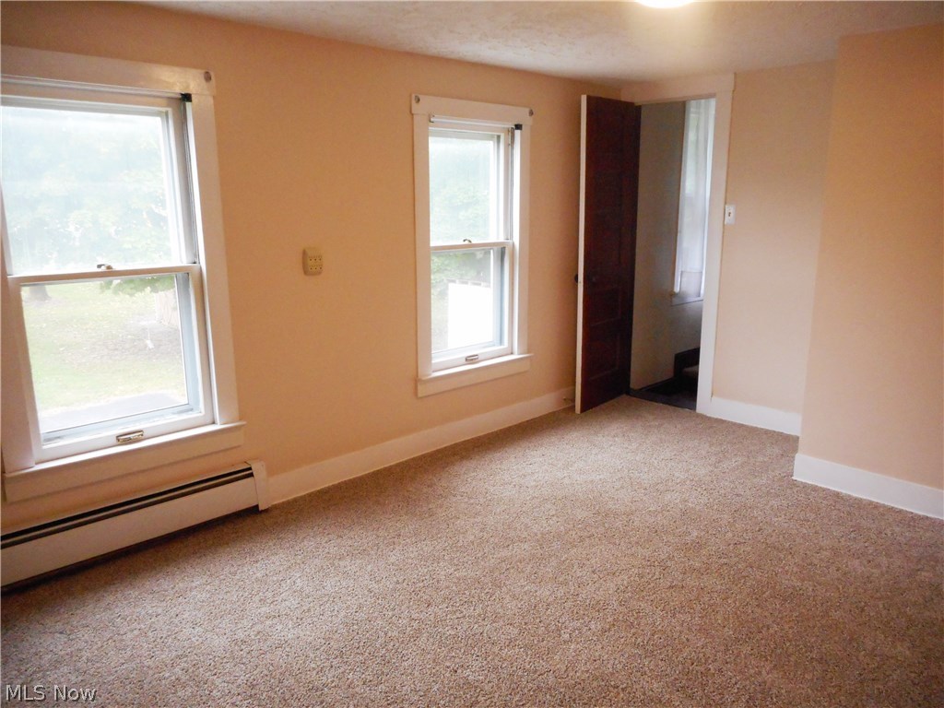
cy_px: 354
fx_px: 682
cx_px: 472
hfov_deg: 69.4
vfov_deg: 54.9
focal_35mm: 25
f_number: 3.7
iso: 400
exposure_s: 1/30
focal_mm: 4.5
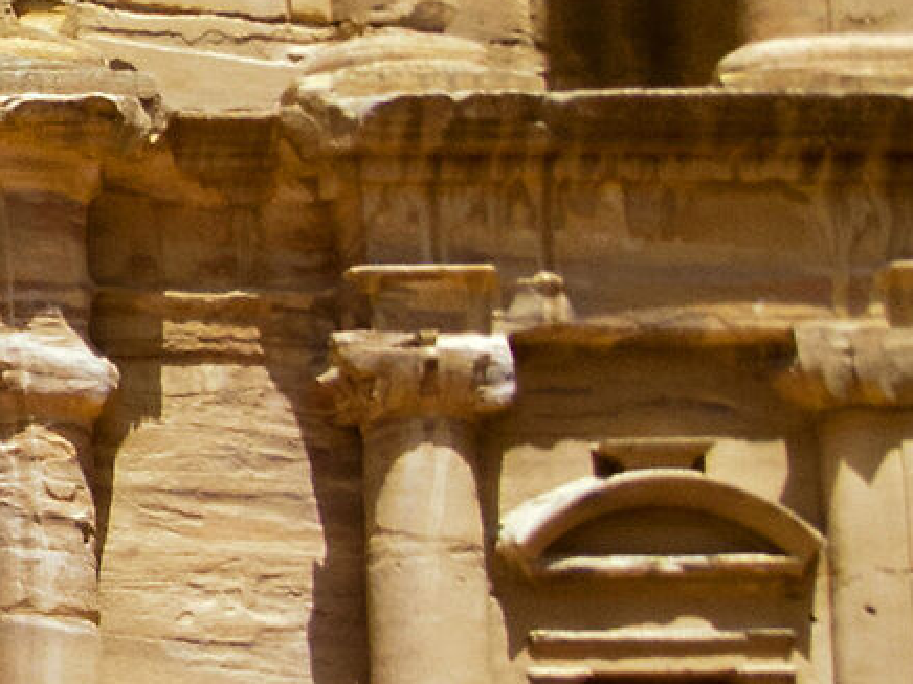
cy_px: 29
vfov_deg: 9.6
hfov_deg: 12.0
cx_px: -605
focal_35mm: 154
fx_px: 4062
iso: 100
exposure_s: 1/1600
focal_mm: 6
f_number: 2.8
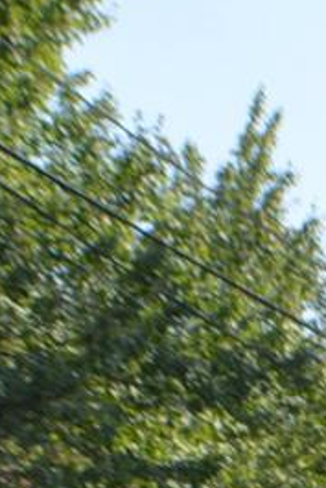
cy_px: 883
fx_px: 3459
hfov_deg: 5.2
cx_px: 807
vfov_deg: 7.8
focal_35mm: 255
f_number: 6.3
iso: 100
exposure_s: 1/160
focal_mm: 22
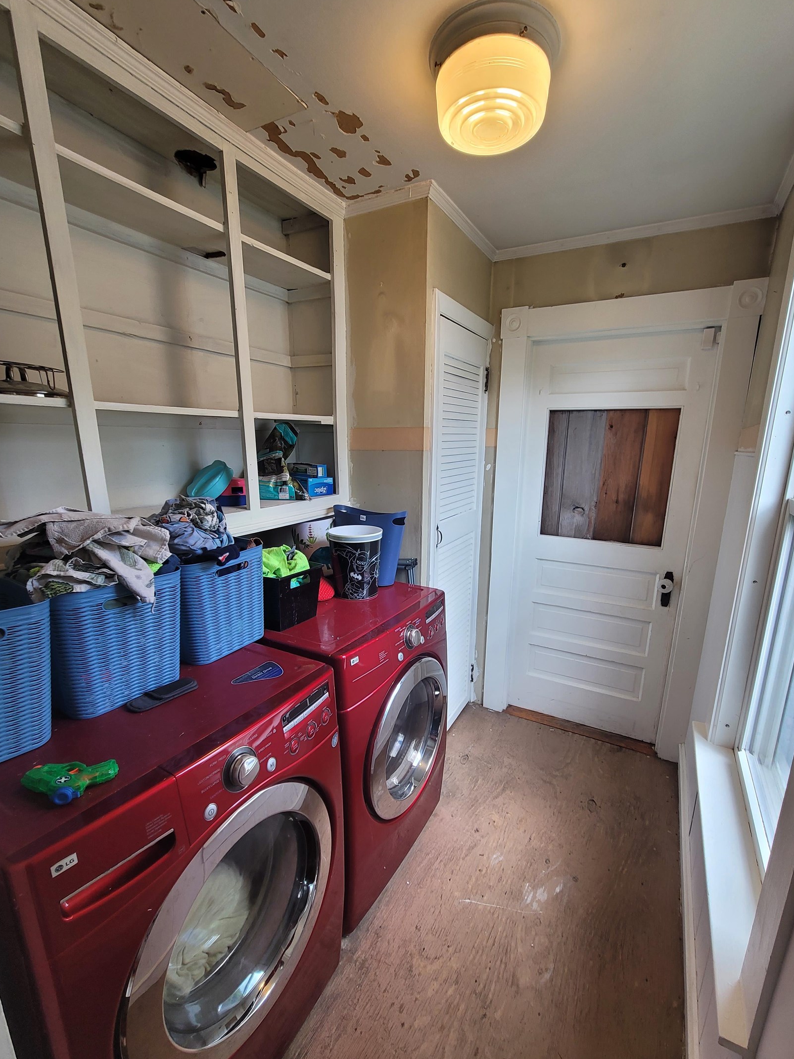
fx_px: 428
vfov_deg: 102.0
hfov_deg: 85.6
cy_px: 556
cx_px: 420
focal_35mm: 14
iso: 64
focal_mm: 2.2
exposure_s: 1/60
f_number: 2.2
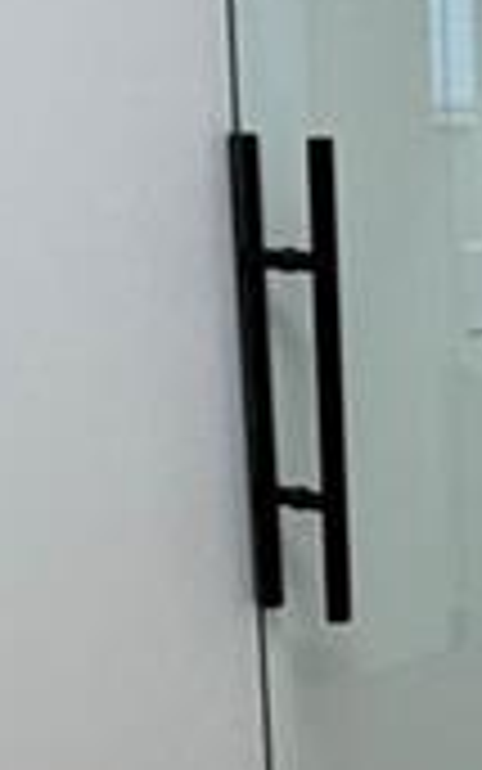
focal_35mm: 104
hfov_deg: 12.1
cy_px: 653
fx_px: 2184
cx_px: 707
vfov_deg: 19.7
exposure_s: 1/120
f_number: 2.2
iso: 125
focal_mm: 2.22
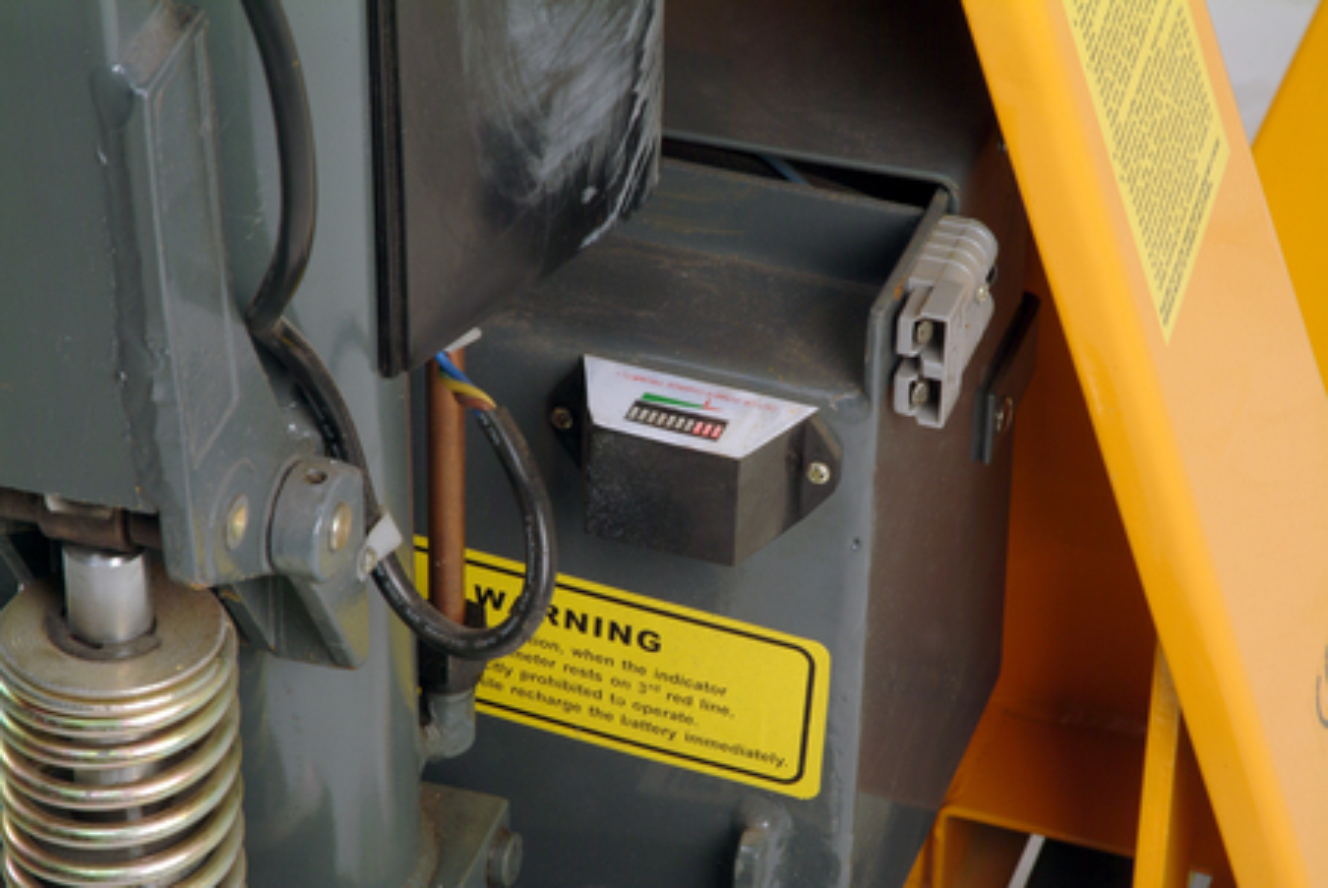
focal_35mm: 141
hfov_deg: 14.5
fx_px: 5206
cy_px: 444
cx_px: 664
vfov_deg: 9.8
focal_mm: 94
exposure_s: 1/60
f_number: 16
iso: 160
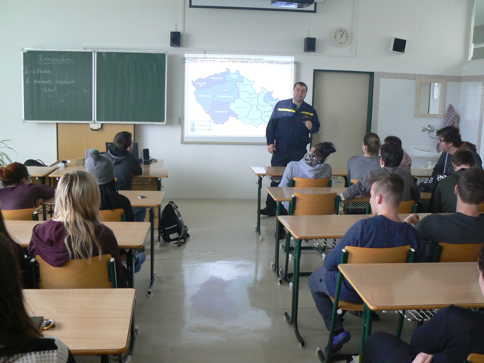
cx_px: 242
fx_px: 503
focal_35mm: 36
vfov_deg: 39.7
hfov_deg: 51.4
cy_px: 182
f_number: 2.8
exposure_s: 1/30
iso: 200
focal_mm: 6
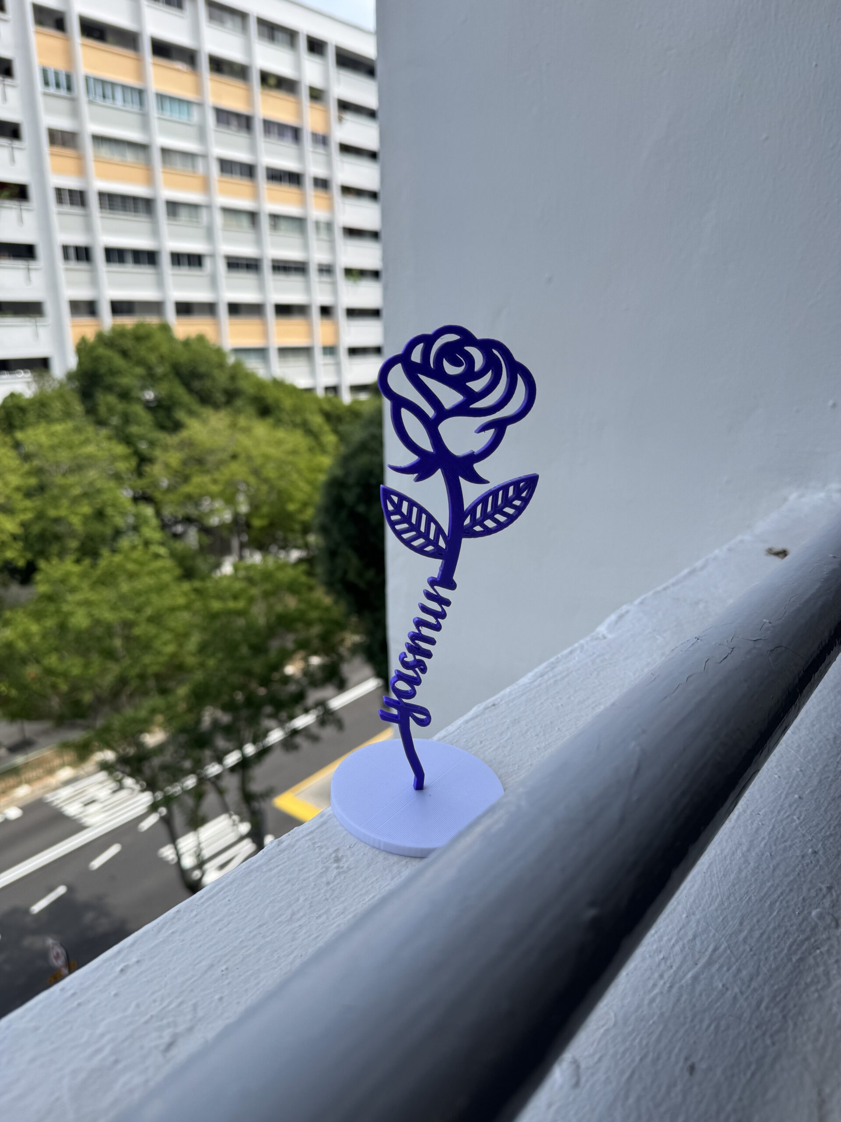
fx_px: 777
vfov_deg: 71.6
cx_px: 420
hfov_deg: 56.8
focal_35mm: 24
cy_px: 561
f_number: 1.78
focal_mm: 6.76
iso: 80
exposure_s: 1/2331
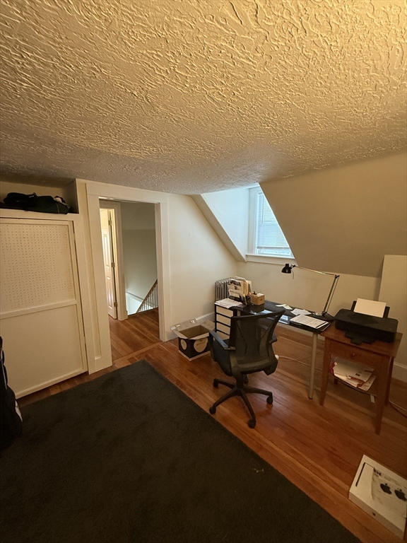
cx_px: 204
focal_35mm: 14
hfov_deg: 85.7
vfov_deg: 102.1
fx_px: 219
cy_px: 272
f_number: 2.2
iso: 500
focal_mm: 2.22
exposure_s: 1/60
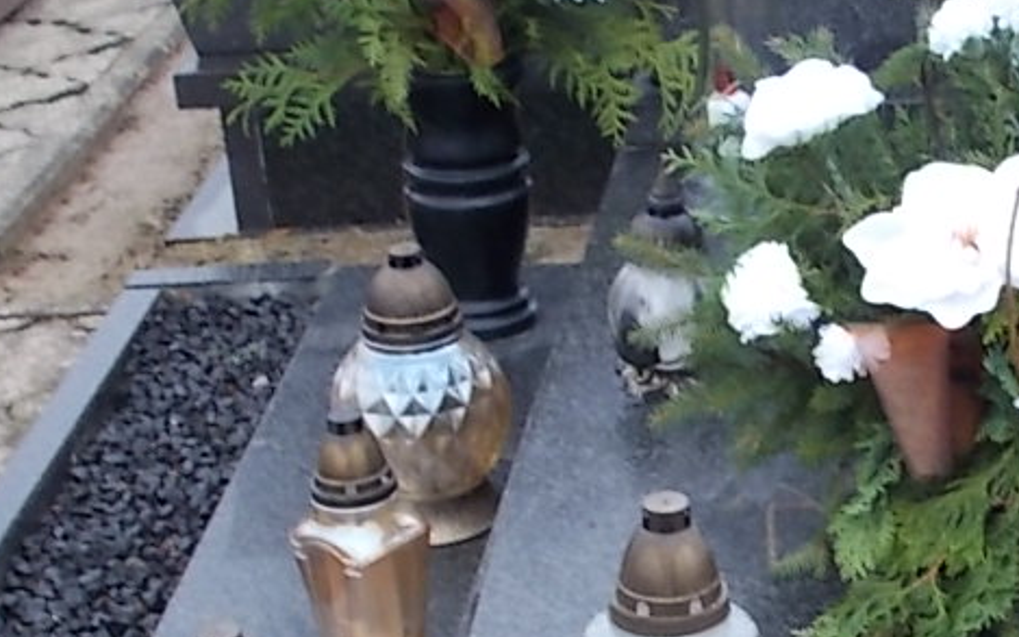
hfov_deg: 21.6
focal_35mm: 94
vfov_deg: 13.9
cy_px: 476
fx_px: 2610
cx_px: 910
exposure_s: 1/30
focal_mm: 4.6
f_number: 3.2
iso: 80
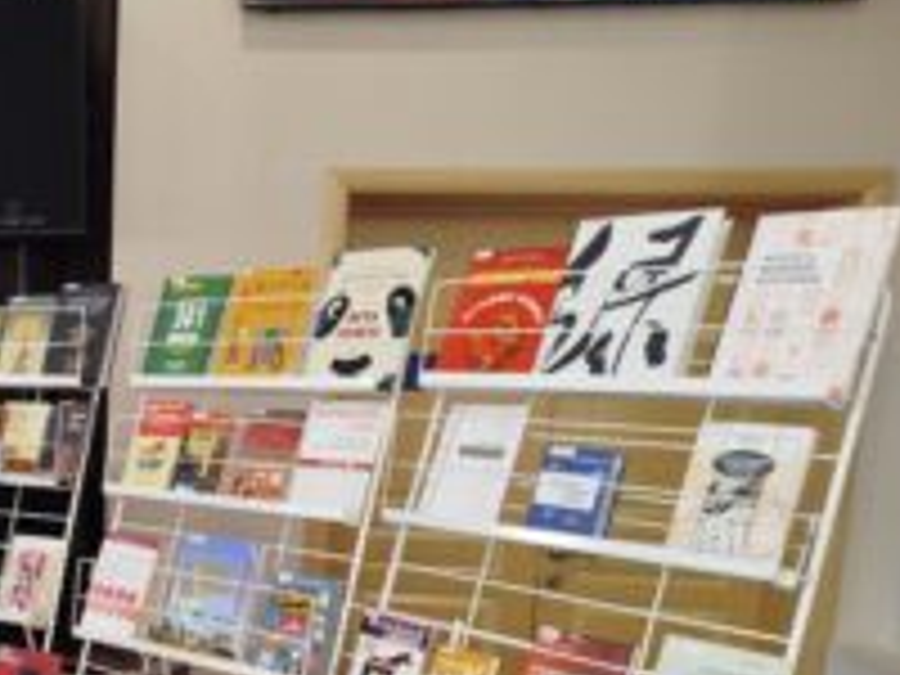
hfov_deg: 41.8
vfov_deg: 33.2
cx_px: 117
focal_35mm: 42
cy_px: 560
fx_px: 1092
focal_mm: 5.31
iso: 200
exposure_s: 1/33
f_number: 1.7
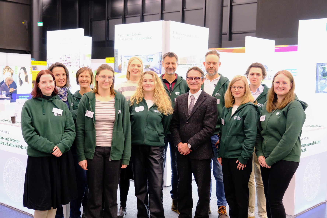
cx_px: 164
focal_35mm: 45
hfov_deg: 43.6
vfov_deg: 29.9
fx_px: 409
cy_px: 109
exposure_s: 1/140
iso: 3200
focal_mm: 30.2
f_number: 2.8
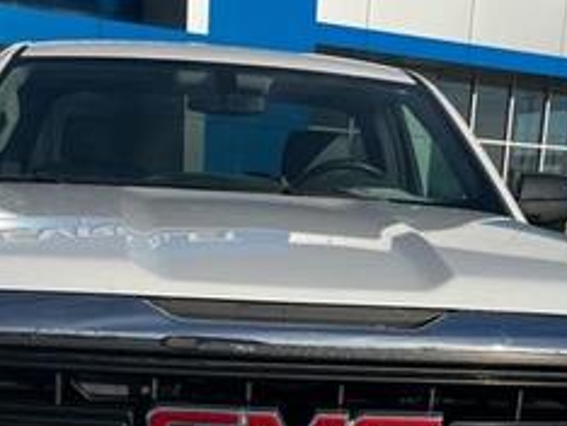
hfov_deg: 34.3
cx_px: 240
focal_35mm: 56
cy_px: 416
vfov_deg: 25.0
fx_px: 918
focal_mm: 5.7
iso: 50
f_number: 1.5
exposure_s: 1/6579
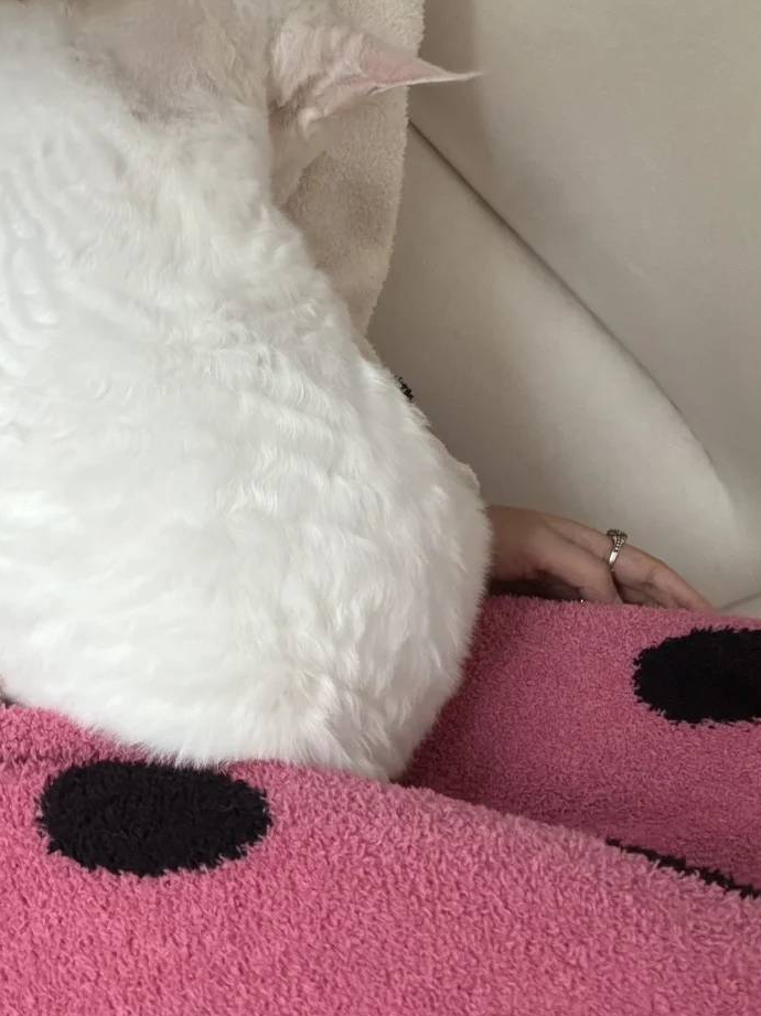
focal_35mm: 36
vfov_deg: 51.3
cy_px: 458
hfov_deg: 38.4
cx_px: 170
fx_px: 1056
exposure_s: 1/60
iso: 320
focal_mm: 2.69
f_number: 1.9
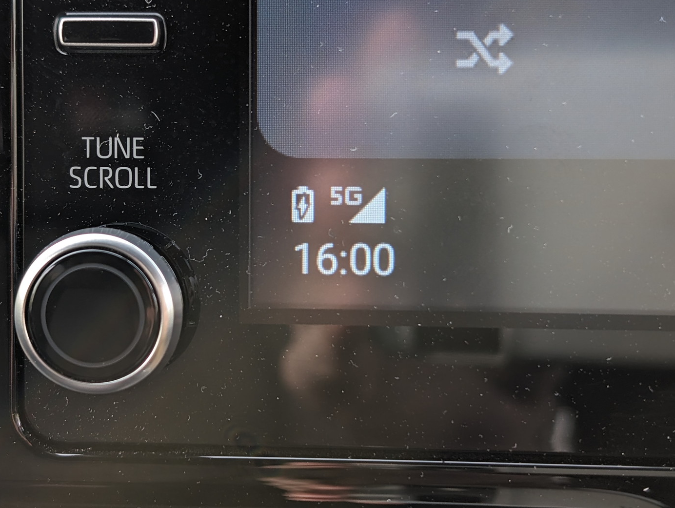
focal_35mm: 68
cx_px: 337
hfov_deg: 28.5
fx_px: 1328
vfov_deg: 21.7
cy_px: 229
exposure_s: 1/50.9
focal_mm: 6.9
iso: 21
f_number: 1.68
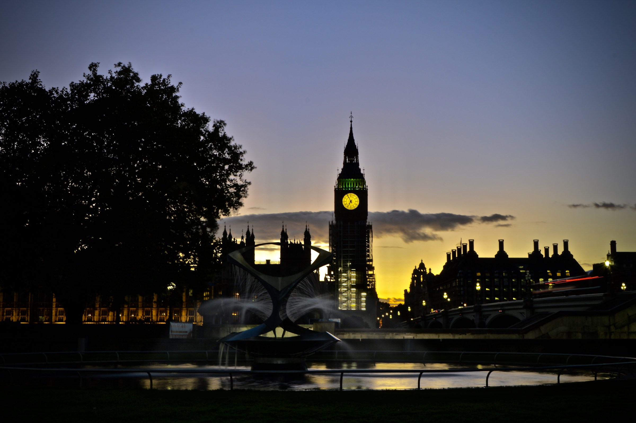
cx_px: 318
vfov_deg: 26.4
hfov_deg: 38.9
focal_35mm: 51
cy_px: 212
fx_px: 900
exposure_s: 2.5
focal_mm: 34
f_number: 16
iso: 100
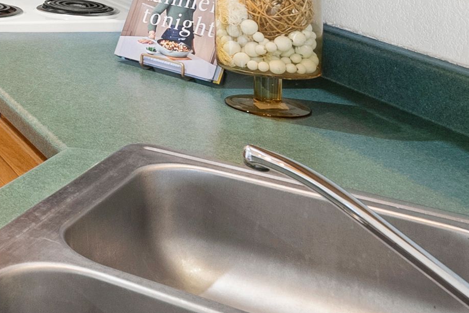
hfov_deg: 22.3
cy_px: -164
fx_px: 899
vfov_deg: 17.6
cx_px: -288
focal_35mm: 69
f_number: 8
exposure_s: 1/3
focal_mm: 15
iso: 800
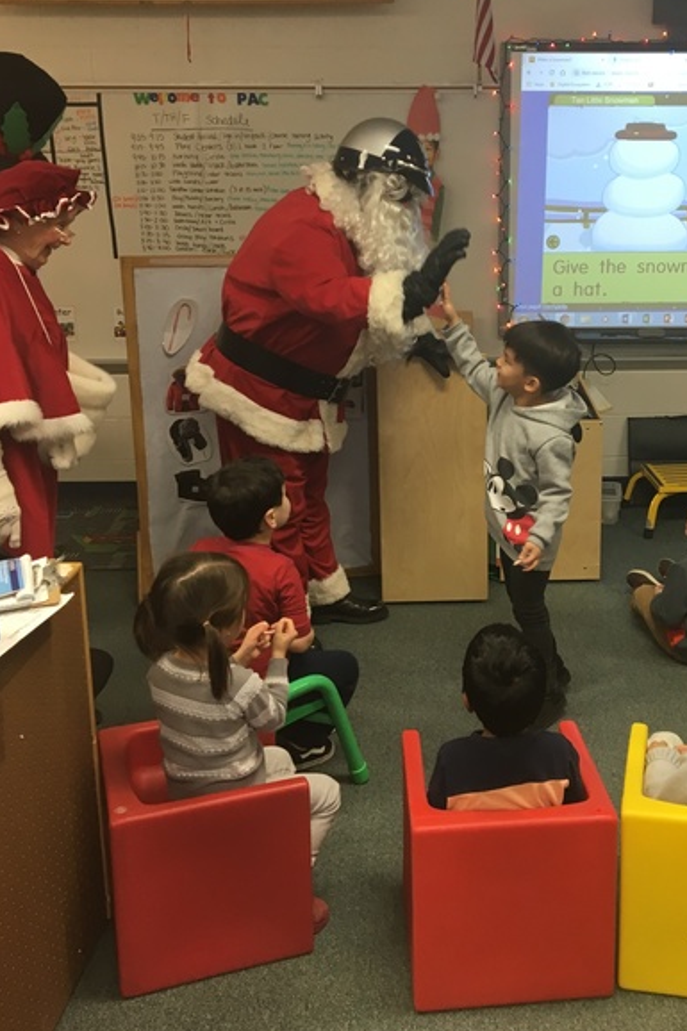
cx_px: 468
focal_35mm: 39
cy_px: 411
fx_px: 1117
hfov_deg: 33.8
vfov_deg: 49.3
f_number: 2.2
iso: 64
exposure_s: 1/30
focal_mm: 4.15
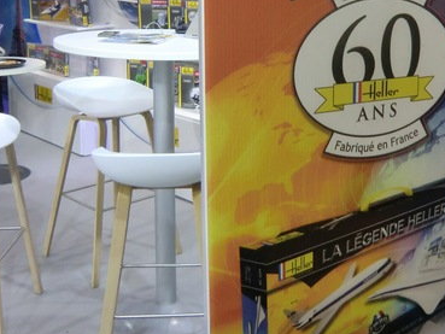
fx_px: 669
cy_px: 42
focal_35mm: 52
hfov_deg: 36.2
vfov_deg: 27.2
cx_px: 320
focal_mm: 4.3
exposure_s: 1/60
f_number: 3.2
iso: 250
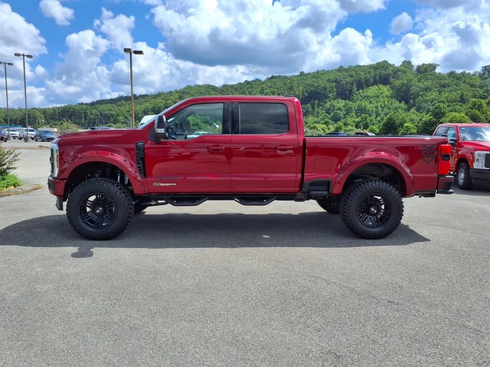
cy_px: 184
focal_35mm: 27
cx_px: 245
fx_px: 382
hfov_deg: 65.3
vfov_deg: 51.4
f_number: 1.9
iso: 40
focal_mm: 3.58
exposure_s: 1/2500
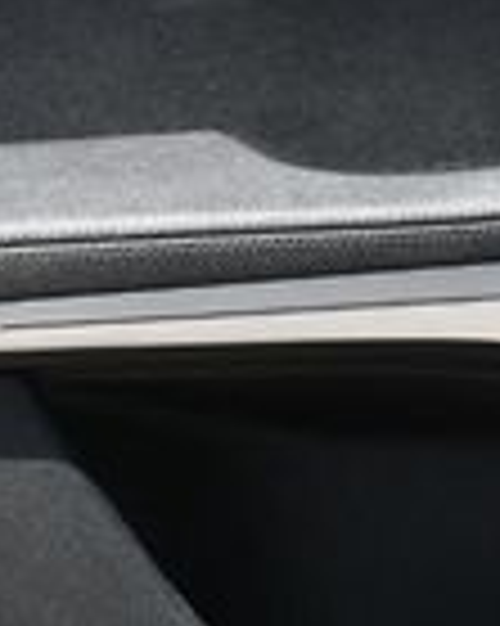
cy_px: 437
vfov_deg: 10.7
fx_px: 3352
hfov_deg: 8.5
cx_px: 482
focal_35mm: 181
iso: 200
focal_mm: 28
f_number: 6.3
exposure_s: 1/250
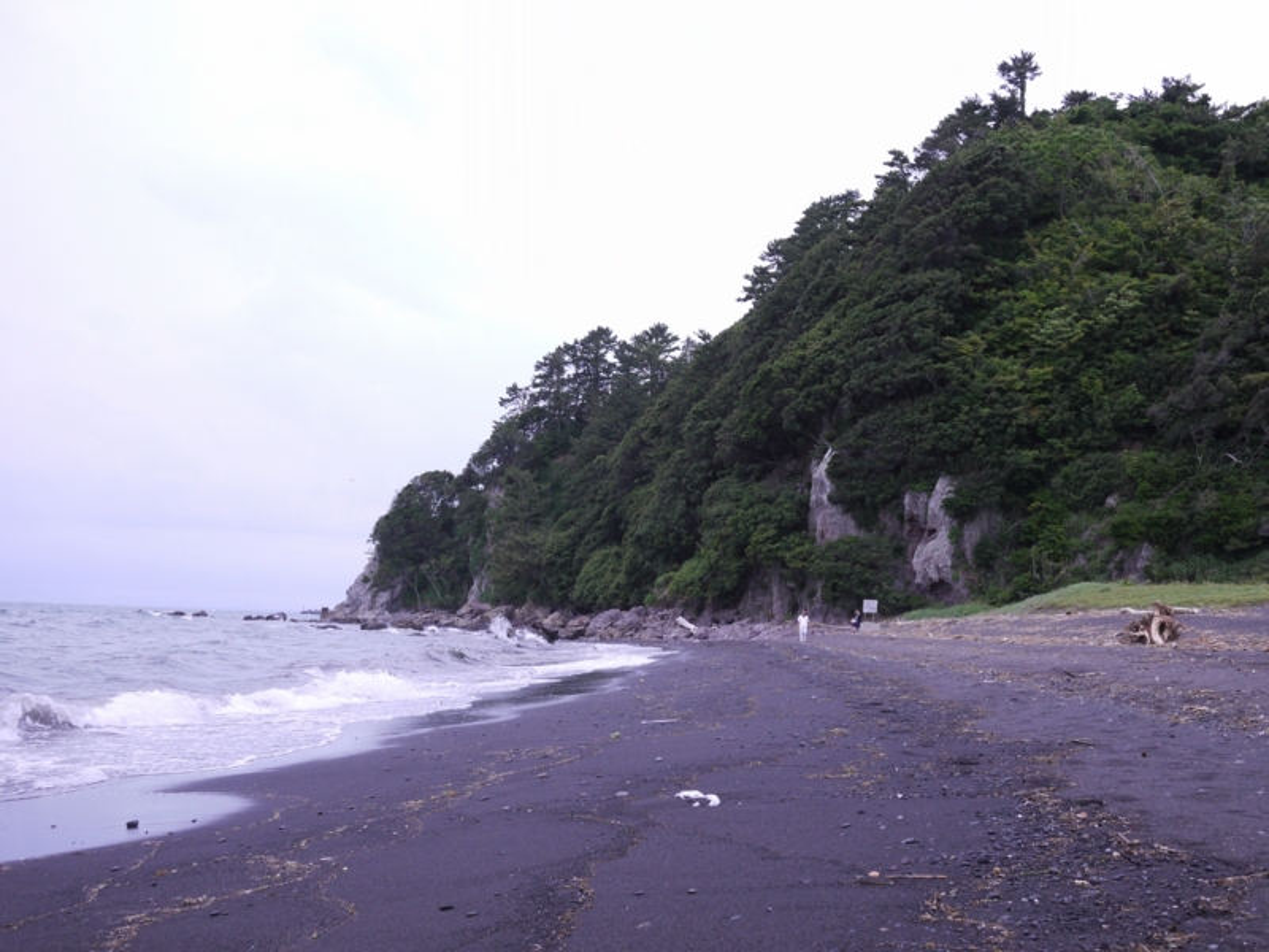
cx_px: 634
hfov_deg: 46.8
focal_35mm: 40
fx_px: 1466
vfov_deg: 36.0
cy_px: 476
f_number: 5.6
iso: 400
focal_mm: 20
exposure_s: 1/125
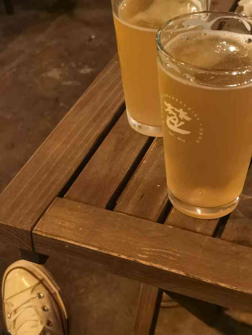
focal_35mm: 71
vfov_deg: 27.4
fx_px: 689
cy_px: 168
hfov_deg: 20.7
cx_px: 126
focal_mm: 5.56
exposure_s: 1/20
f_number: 1.6
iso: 1000
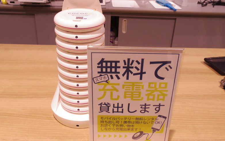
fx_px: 227
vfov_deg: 34.4
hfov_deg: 52.7
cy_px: 71
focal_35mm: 37
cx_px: 110
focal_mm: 6.1
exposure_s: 1/50
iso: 500
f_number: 5.6
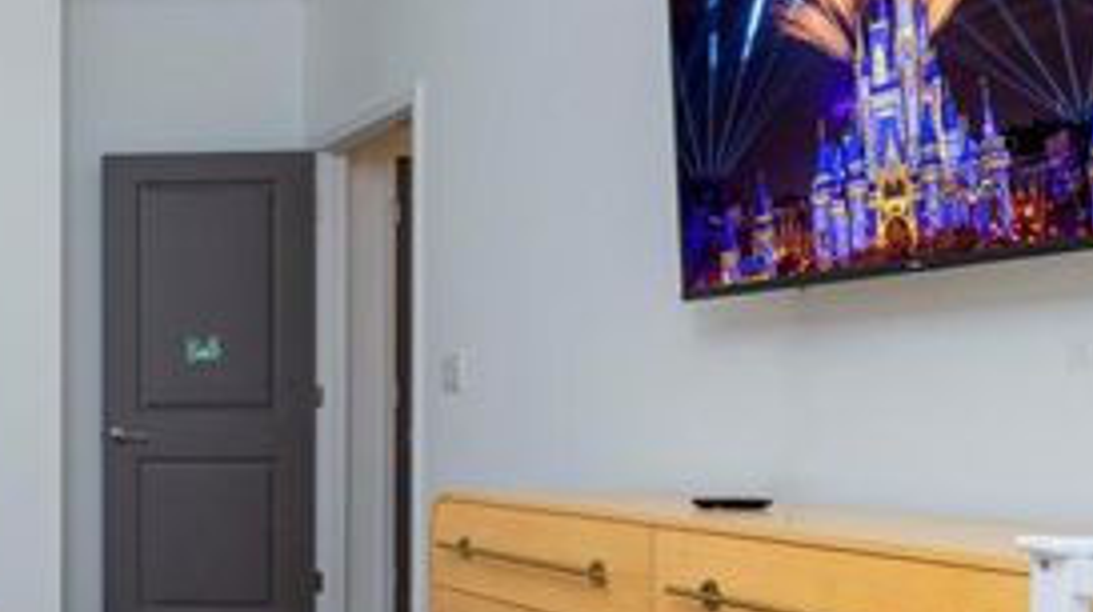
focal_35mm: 46
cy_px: 354
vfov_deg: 25.9
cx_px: -186
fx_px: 1332
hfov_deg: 35.9
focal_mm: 17
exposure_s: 1/100
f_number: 10
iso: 800
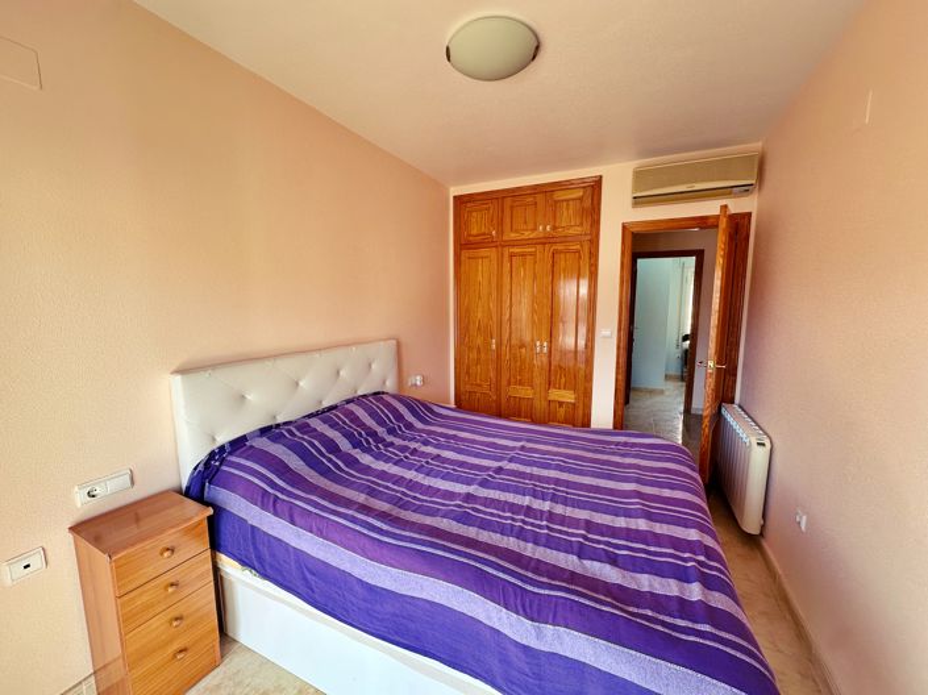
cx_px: 464
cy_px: 348
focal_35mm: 14
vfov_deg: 85.6
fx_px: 375
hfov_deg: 102.1
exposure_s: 1/99
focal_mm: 2.22
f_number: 2.2
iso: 100
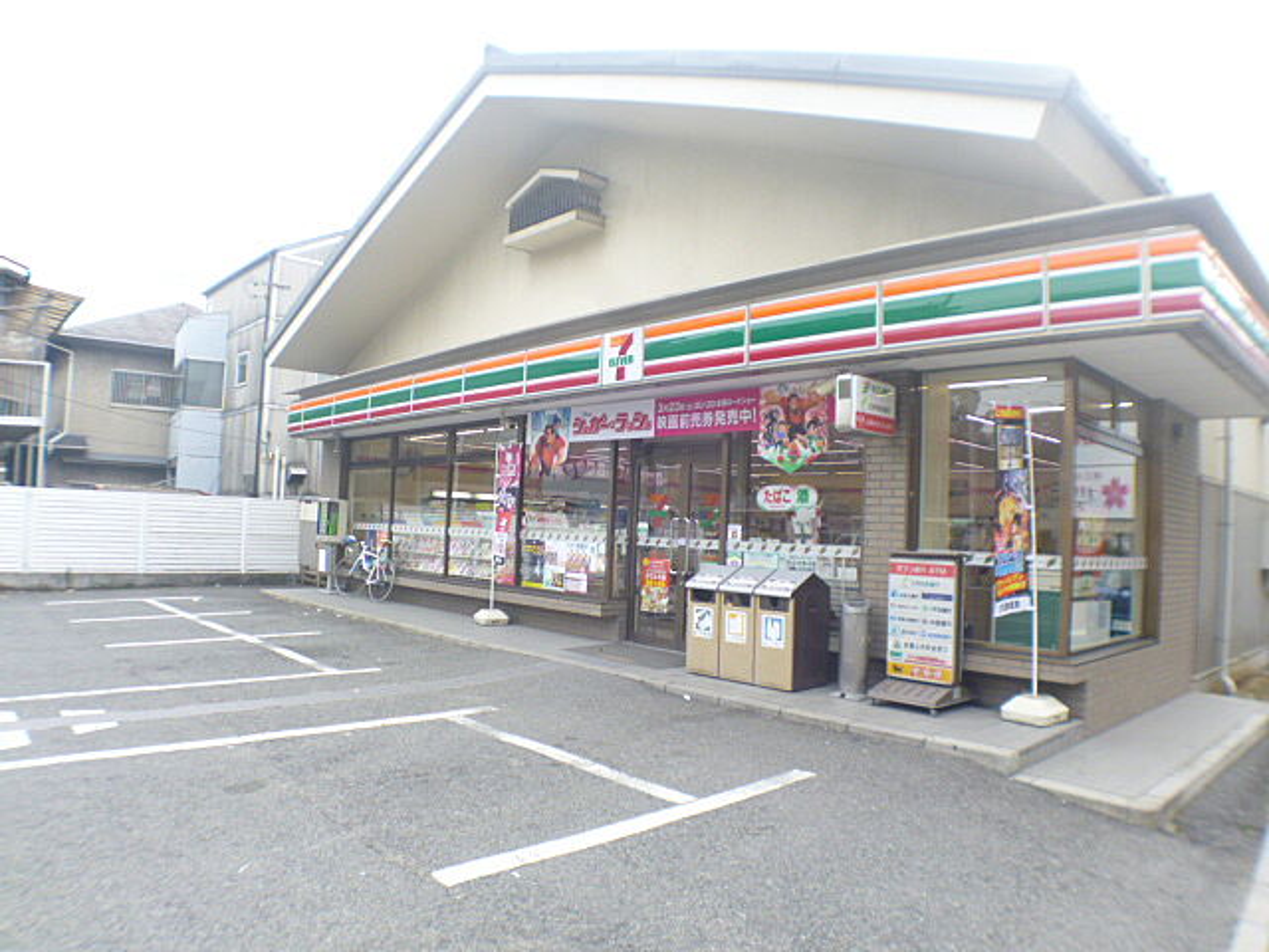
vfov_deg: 39.7
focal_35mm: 36
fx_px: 1320
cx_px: 634
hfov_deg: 51.4
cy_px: 476
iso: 100
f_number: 3.1
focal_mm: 6.4
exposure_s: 1/80
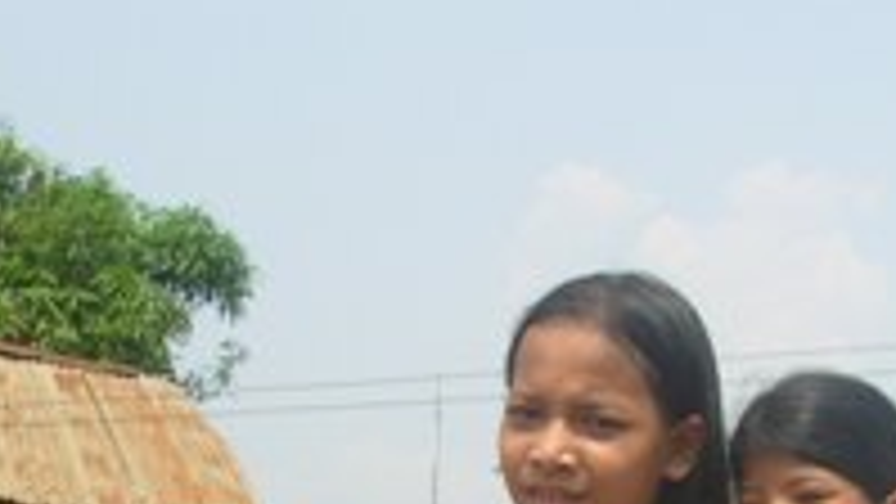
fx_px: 2210
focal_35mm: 93
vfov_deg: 12.4
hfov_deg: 22.9
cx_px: 527
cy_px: 734
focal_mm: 6.3
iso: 50
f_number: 4.9
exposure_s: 1/384
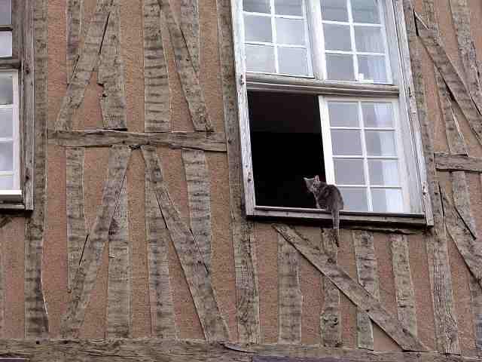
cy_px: 181
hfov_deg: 14.5
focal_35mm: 136
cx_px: 241
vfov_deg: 10.9
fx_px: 1894
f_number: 6.8
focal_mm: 34.7
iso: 100
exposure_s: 1/84.7
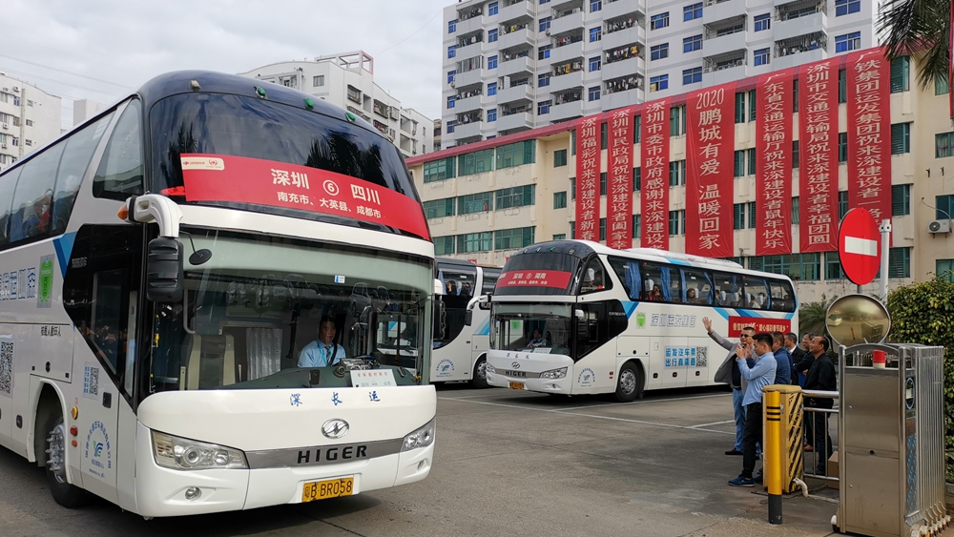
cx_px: 481
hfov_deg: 66.1
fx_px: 734
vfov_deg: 40.2
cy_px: 299
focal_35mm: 29
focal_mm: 4.75
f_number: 1.8
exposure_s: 1/953
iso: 50
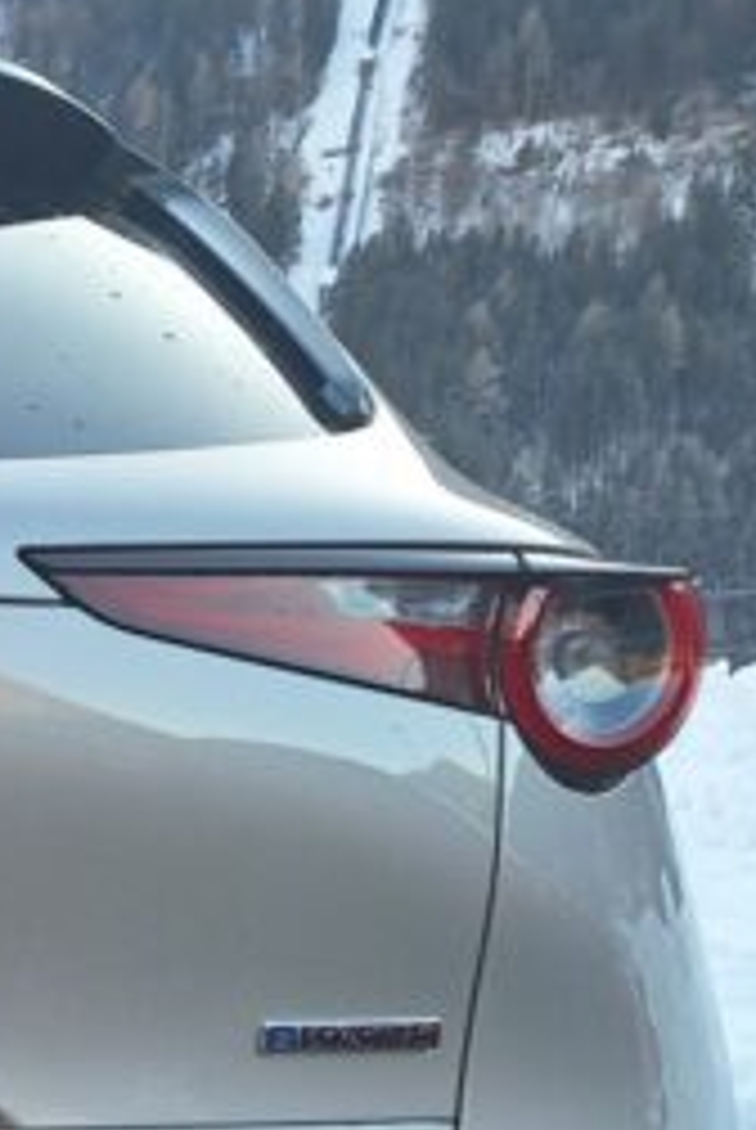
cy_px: 1186
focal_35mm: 76
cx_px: -567
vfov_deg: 25.1
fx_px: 2387
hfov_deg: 15.6
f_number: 1.8
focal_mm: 5.54
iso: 40
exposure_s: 1/321
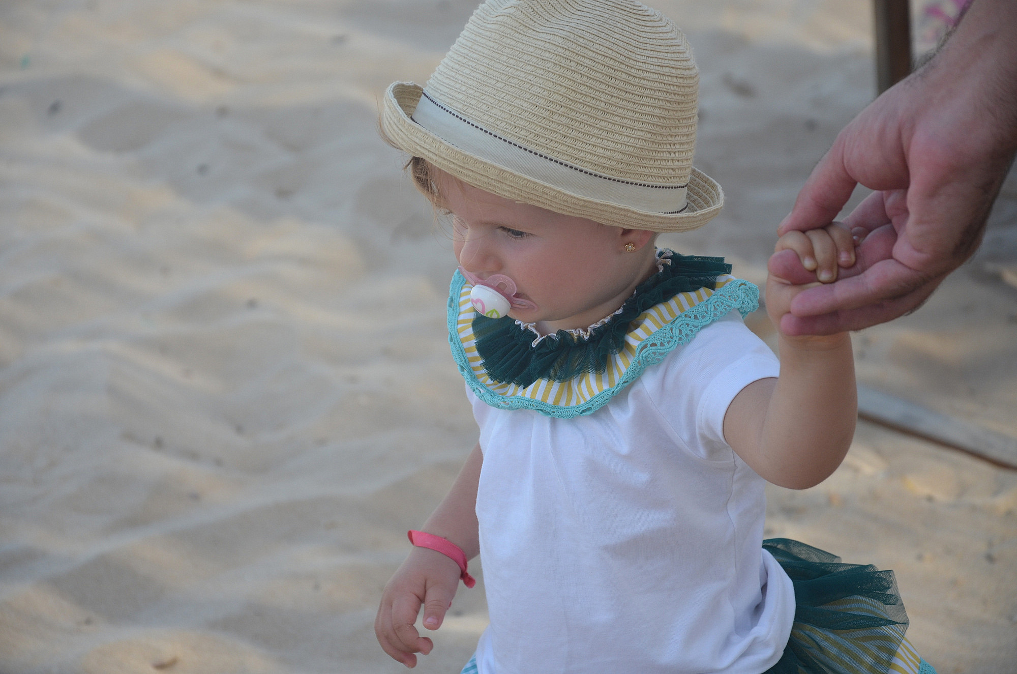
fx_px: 4144
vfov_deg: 9.3
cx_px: 508
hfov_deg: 14.0
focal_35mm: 147
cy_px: 337
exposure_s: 1/640
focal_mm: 98
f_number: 5.6
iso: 320
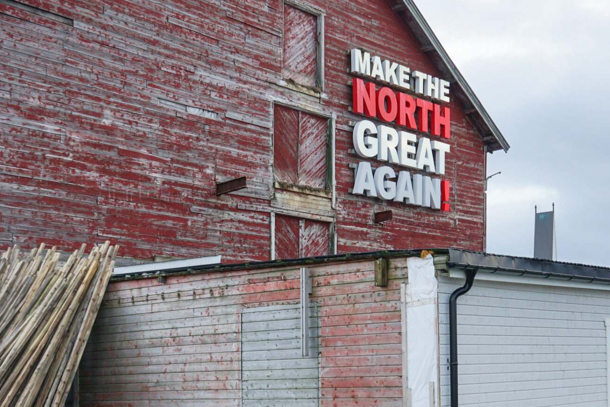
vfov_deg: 24.6
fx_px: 932
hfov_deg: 36.2
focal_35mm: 55
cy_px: 223
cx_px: 309
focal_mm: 28
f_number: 8
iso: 200
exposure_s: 1/60
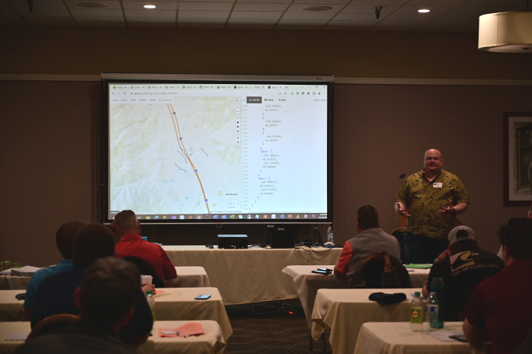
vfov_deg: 19.4
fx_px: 1034
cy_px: 177
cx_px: 266
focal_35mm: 70
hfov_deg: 28.9
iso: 450
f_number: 4
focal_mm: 70
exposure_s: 1/80
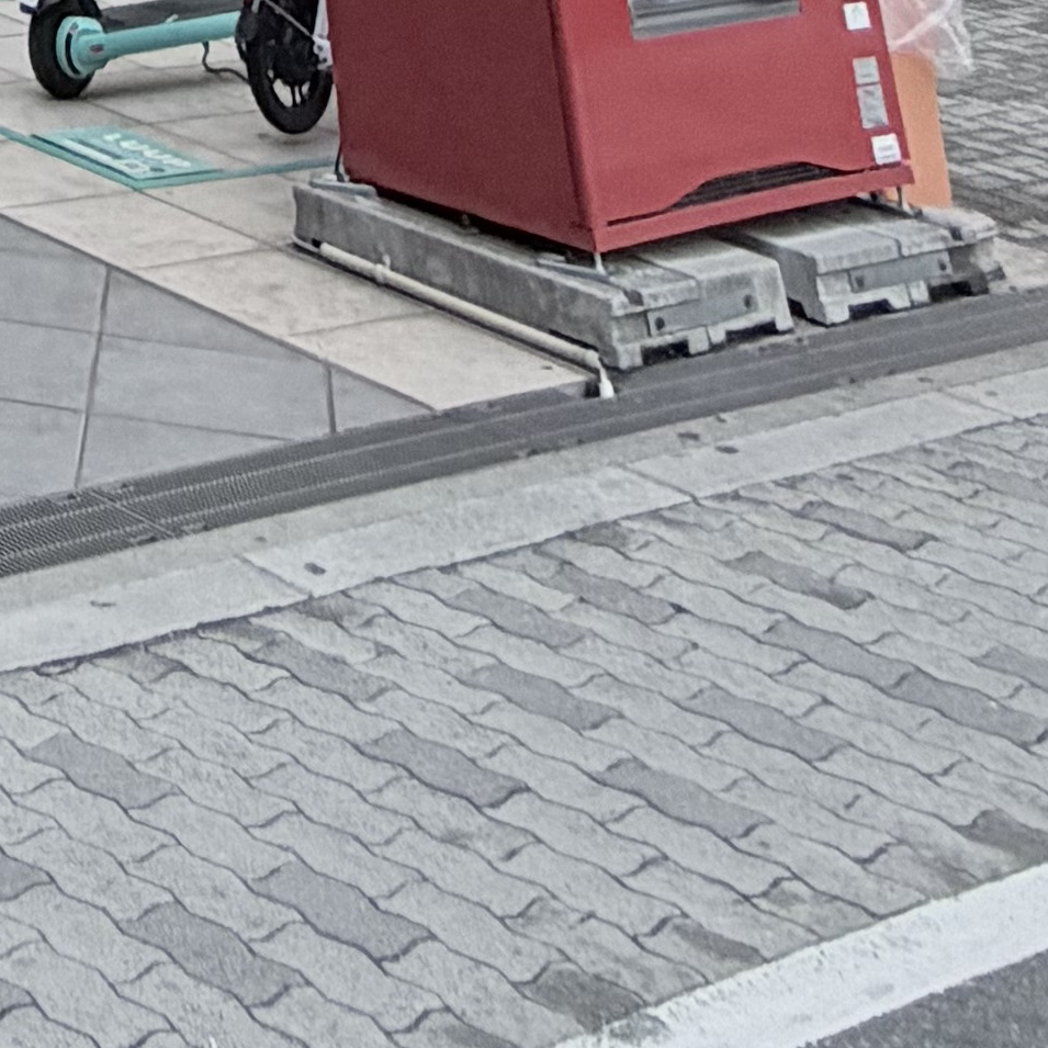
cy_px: -2049
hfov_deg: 20.5
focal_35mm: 74
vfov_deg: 11.8
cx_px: -452
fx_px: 2535
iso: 40
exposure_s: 1/734
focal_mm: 2.22
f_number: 2.2
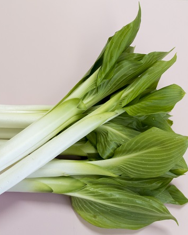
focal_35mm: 70
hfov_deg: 21.7
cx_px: 54
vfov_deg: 27.1
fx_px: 487
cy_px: 119
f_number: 2
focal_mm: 18.5
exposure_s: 1/250
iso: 320
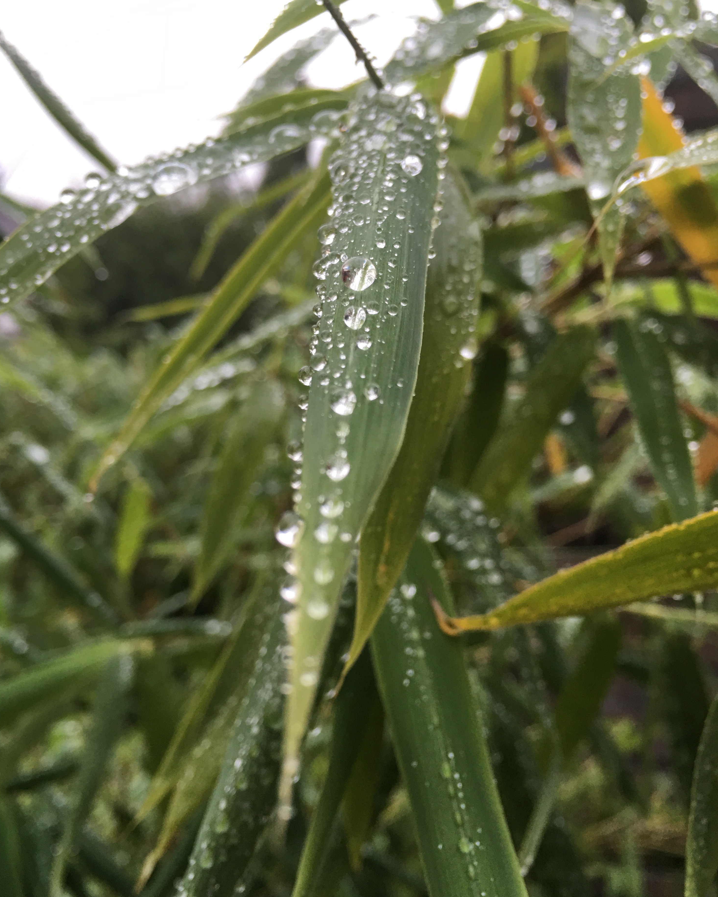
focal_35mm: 31
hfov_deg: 47.1
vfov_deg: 57.2
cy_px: 448
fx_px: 824
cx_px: 354
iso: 32
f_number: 2.2
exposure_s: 1/33
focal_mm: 4.15
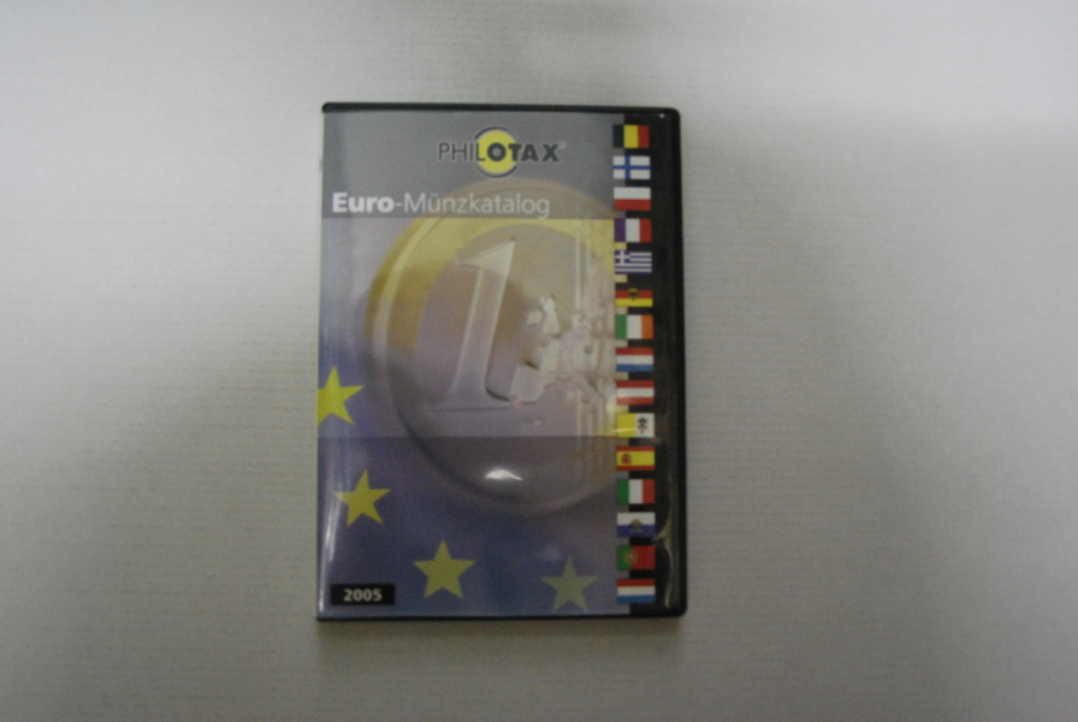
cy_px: 361
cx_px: 539
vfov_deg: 43.7
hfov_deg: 61.9
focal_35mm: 30
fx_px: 899
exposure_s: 1/20
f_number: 3.8
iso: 1600
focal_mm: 20
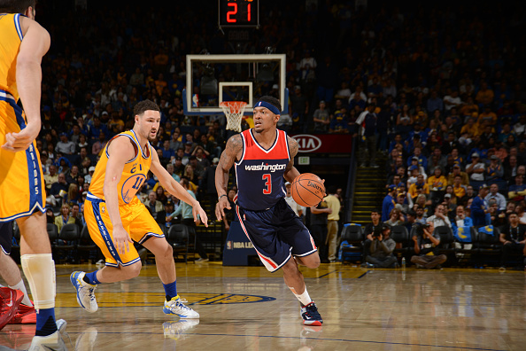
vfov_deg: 11.4
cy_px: 176
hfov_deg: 17.1
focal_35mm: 120
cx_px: 263
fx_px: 1753
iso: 250
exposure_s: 1/250
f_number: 6.3
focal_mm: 120
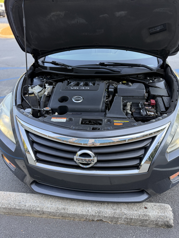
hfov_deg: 56.8
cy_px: 119
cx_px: 90
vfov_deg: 71.6
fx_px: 165
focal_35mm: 24
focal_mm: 6.76
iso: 100
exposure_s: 1/230
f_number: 1.78
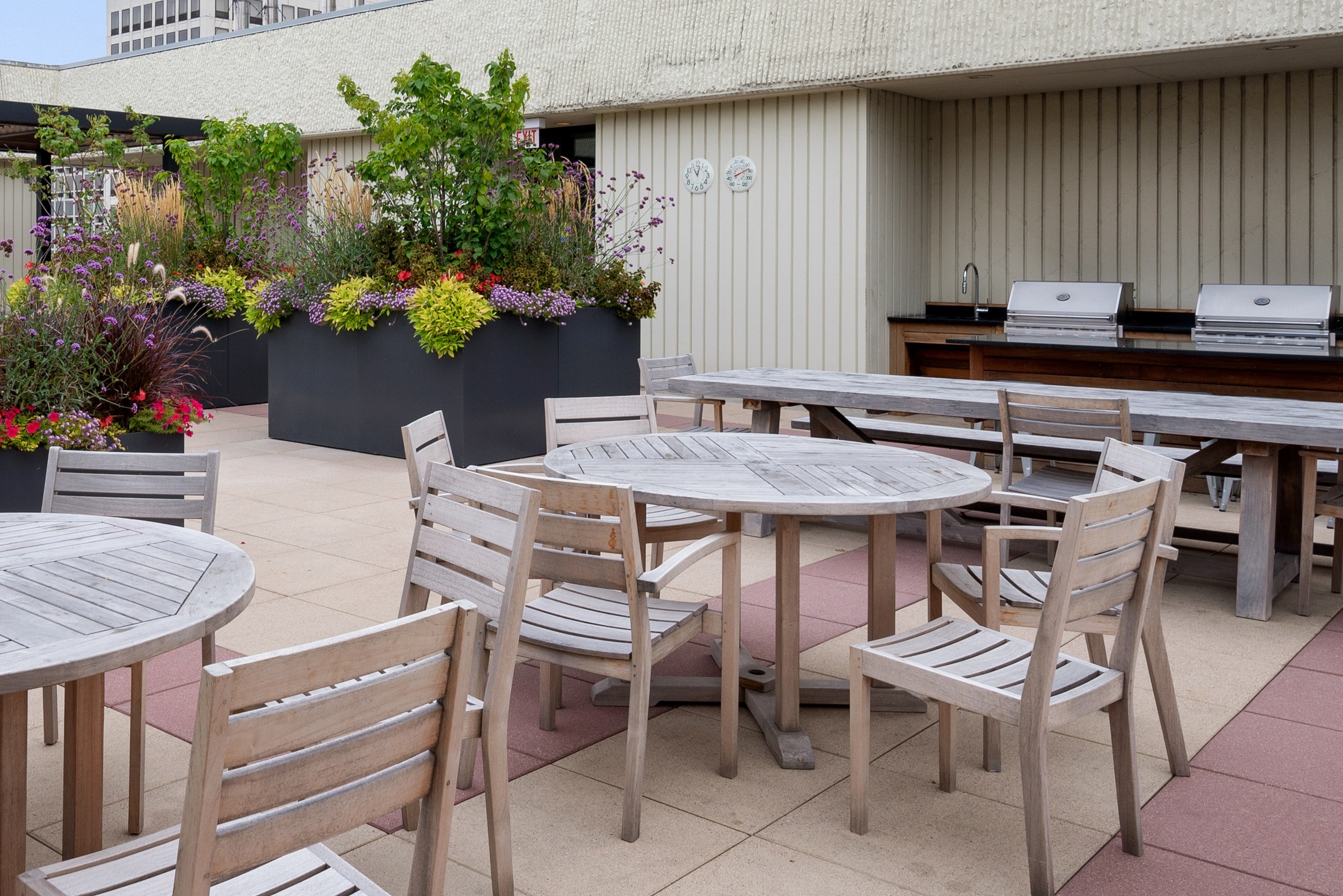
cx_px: 380
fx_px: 1231
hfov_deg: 55.2
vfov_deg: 39.3
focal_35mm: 33
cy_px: 267
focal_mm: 15
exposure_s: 1/160
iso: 200
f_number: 8
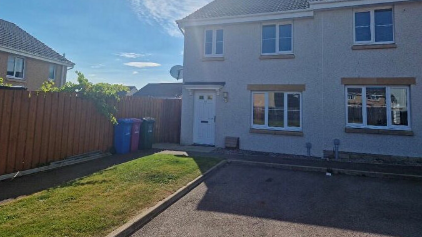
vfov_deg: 43.6
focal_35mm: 26
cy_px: 77
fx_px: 291
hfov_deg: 71.9
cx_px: 211
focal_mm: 5.4
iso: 50
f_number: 1.8
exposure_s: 1/4512
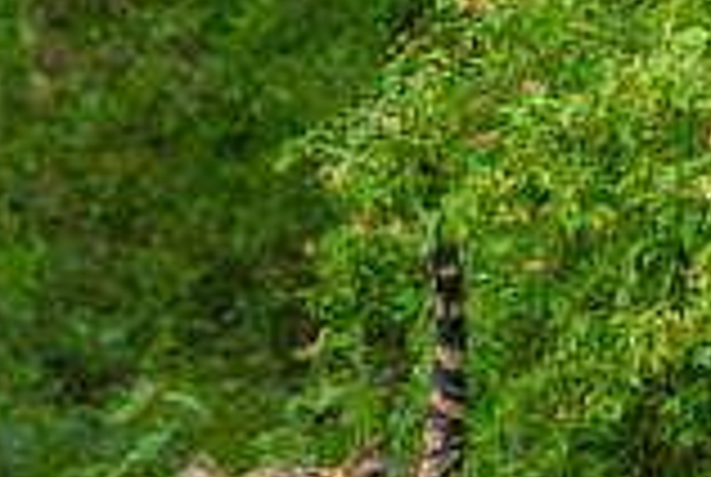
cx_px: 274
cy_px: 657
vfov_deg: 0.7
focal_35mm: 1894
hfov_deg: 1.1
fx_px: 37477
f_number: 10
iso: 6400
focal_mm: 600
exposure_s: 1/1250
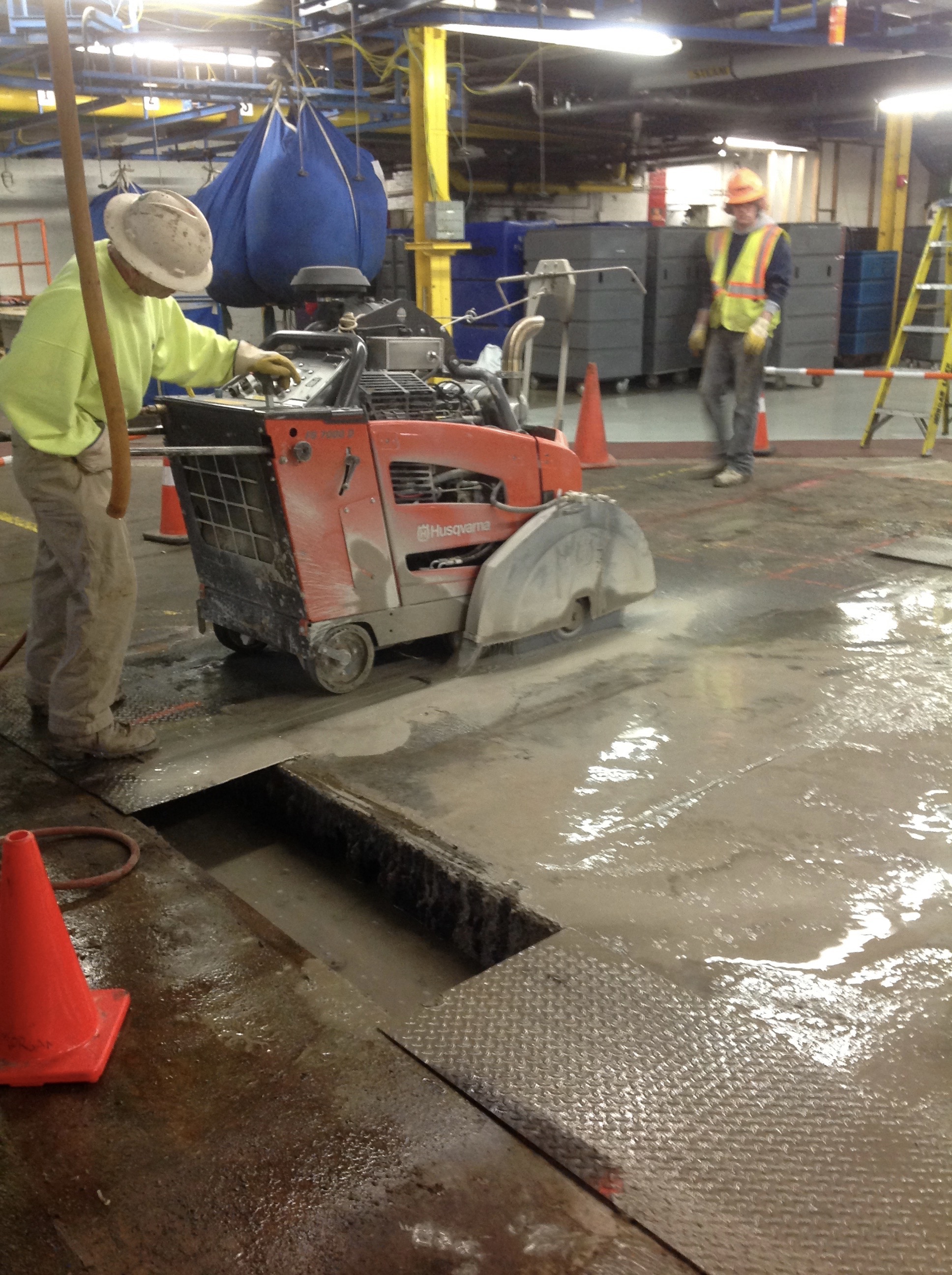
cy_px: 638
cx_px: 476
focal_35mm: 35
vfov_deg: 52.7
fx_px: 1287
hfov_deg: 40.6
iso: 200
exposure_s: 1/15
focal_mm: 4.28
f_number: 2.4
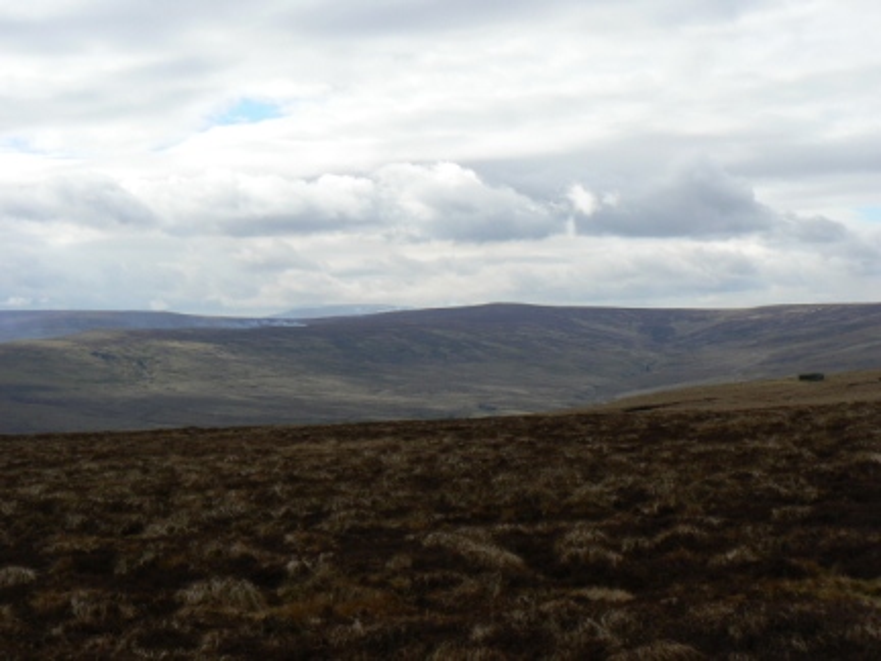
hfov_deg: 20.7
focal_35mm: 95
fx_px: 2418
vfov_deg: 15.6
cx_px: 440
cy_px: 330
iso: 80
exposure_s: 1/500
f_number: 7.1
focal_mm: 15.8
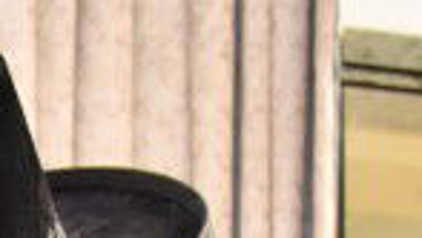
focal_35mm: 175
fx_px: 1960
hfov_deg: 11.5
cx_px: -304
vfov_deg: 6.1
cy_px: 839
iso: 2000
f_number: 4
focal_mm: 24
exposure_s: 1/125
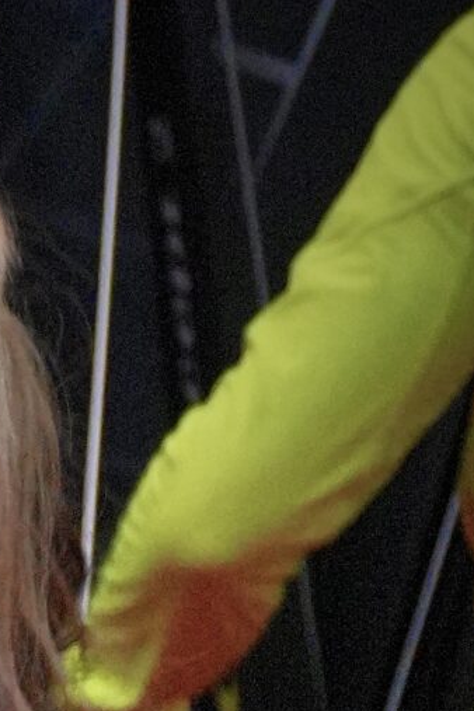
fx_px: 4335
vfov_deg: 8.5
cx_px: -664
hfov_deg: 6.0
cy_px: 1761
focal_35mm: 220
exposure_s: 1/100
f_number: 5
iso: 2500
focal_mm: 29
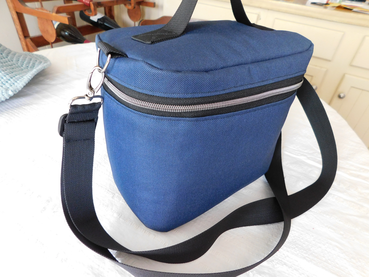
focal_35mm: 23
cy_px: 138
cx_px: 184
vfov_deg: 58.9
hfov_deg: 73.9
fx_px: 245
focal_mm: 4
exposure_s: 1/30
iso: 400
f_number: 3
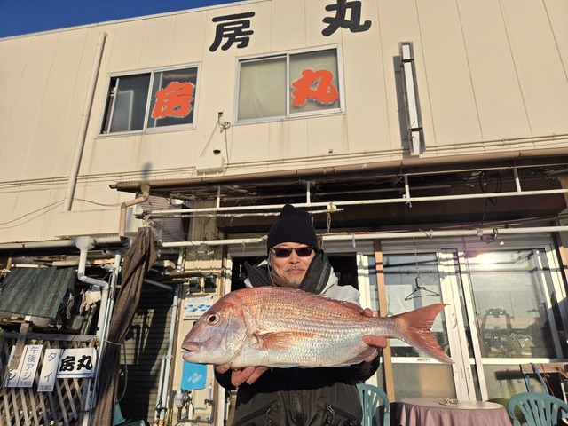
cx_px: 284
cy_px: 213
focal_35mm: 23
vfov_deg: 58.9
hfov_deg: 73.9
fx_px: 377
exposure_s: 1/3273
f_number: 1.8
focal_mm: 5.4
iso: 25
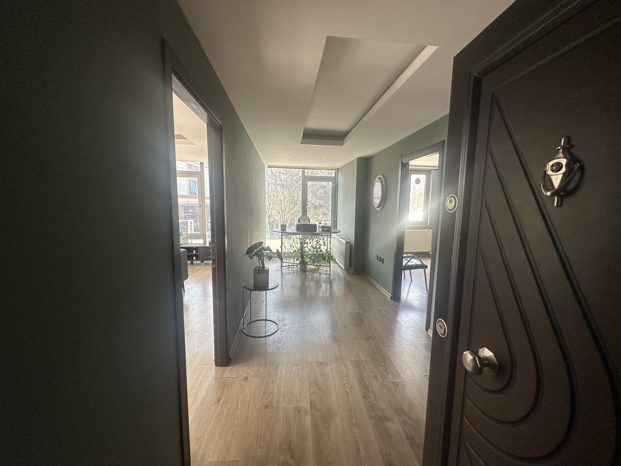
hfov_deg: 102.1
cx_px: 310
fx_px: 251
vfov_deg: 85.7
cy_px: 233
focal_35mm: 14
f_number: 2.2
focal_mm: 2.22
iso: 125
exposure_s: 1/99
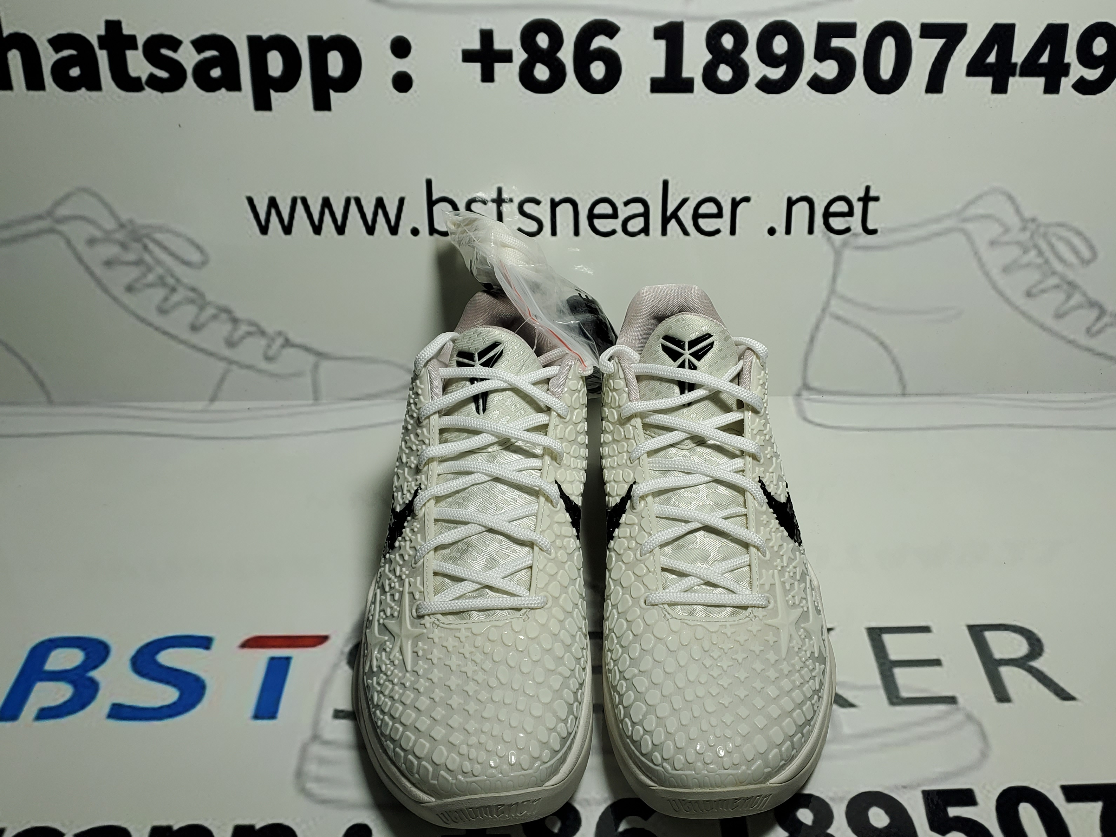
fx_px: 1064
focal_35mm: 33
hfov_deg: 55.3
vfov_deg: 42.9
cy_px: 400
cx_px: 590
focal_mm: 4.3
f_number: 1.5
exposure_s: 1/986
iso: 50
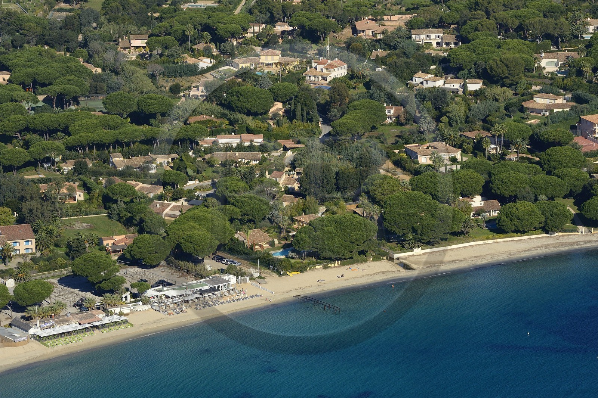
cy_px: 199
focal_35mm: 150
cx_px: 299
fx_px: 2491
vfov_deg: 9.1
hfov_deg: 13.7
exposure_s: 1/1250
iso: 800
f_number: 13
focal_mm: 150
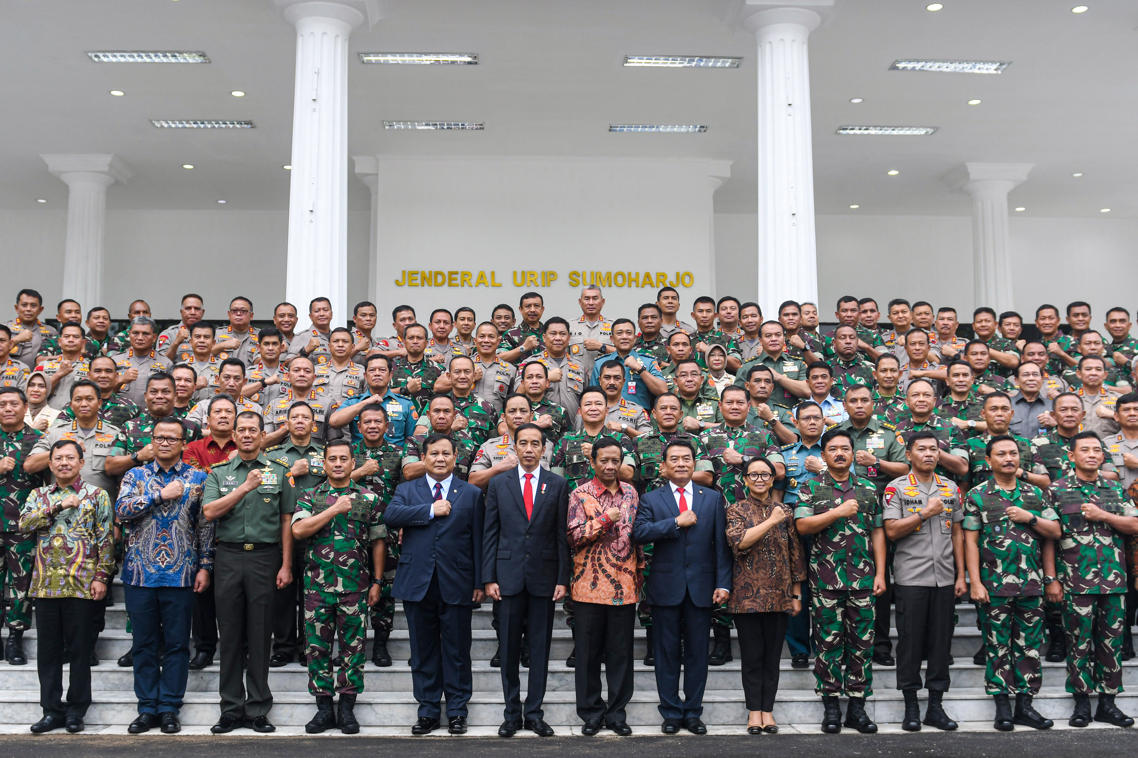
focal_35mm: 36
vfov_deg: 36.9
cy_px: 379
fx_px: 1138
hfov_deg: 53.1
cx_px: 569
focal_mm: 24
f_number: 3.2
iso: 320
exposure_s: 1/250
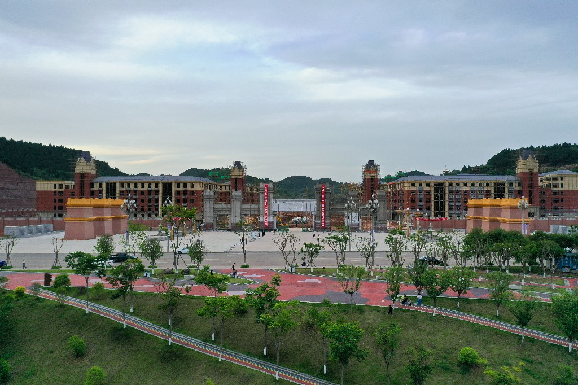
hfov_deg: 65.5
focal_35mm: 28
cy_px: 192
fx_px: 449
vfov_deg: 46.4
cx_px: 289
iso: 100
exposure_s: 1/120
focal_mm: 10.26
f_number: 4.5
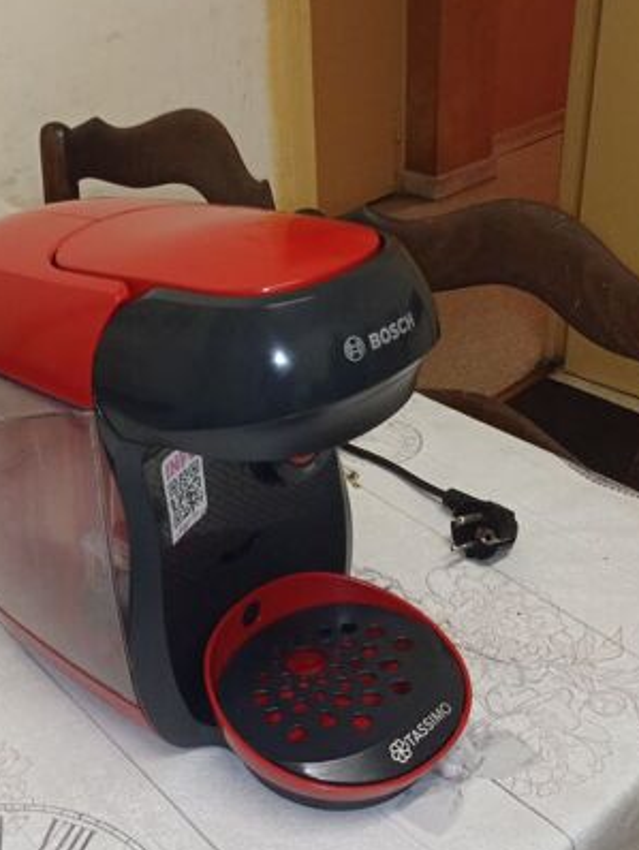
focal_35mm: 45
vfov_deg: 41.9
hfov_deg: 32.2
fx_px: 1106
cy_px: 487
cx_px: 295
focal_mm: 3.43
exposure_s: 1/25
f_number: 2.2
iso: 598
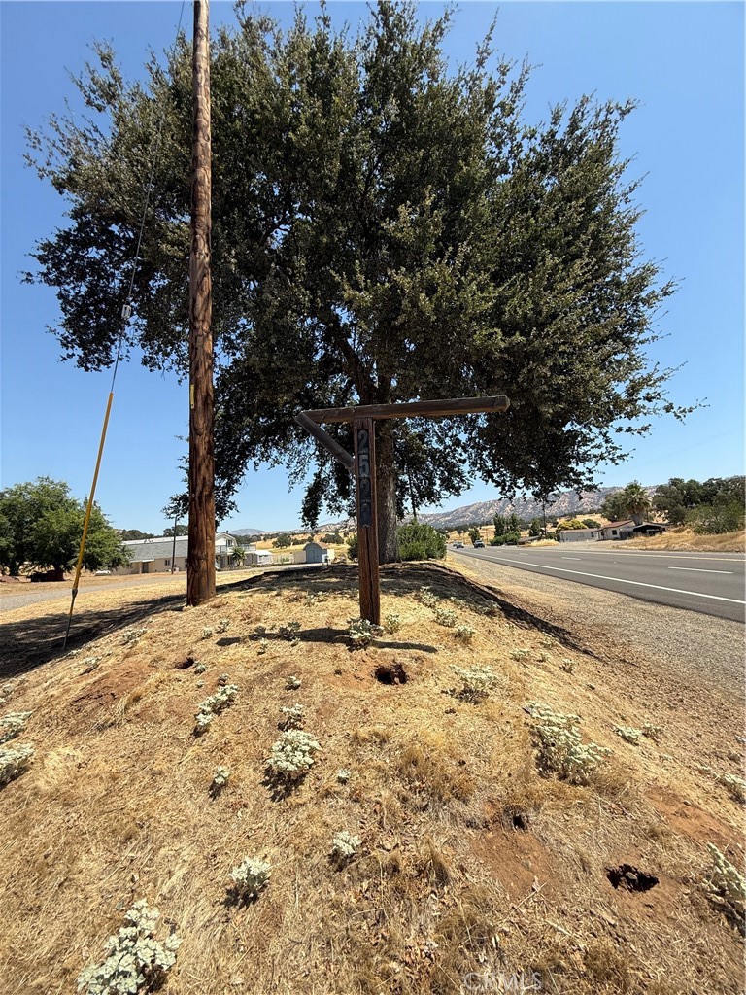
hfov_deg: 85.7
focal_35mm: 14
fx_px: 402
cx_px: 373
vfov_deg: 102.1
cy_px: 498
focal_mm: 2.22
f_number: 2.2
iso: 50
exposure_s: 1/1285
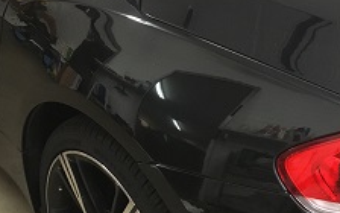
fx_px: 584
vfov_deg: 20.2
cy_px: 24
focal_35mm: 63
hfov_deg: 32.4
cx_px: 196
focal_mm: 4.15
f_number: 2.2
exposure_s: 1/30
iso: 200
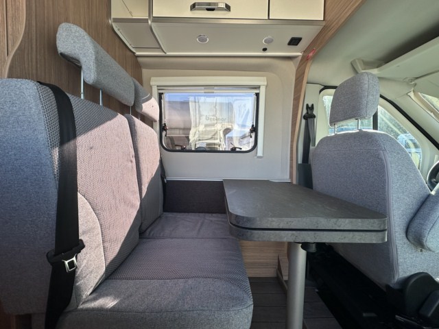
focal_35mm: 14
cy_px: 164
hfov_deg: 102.1
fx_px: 178
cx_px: 220
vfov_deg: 85.7
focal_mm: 2.22
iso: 40
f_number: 2.2
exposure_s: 1/207
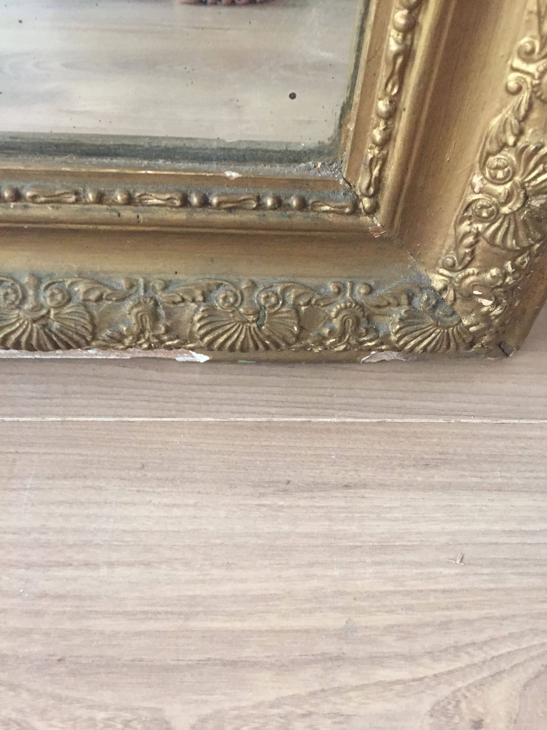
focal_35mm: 29
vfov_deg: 61.7
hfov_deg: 48.2
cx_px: 274
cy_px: 365
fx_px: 611
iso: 250
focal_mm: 4.15
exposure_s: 1/17
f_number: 2.2
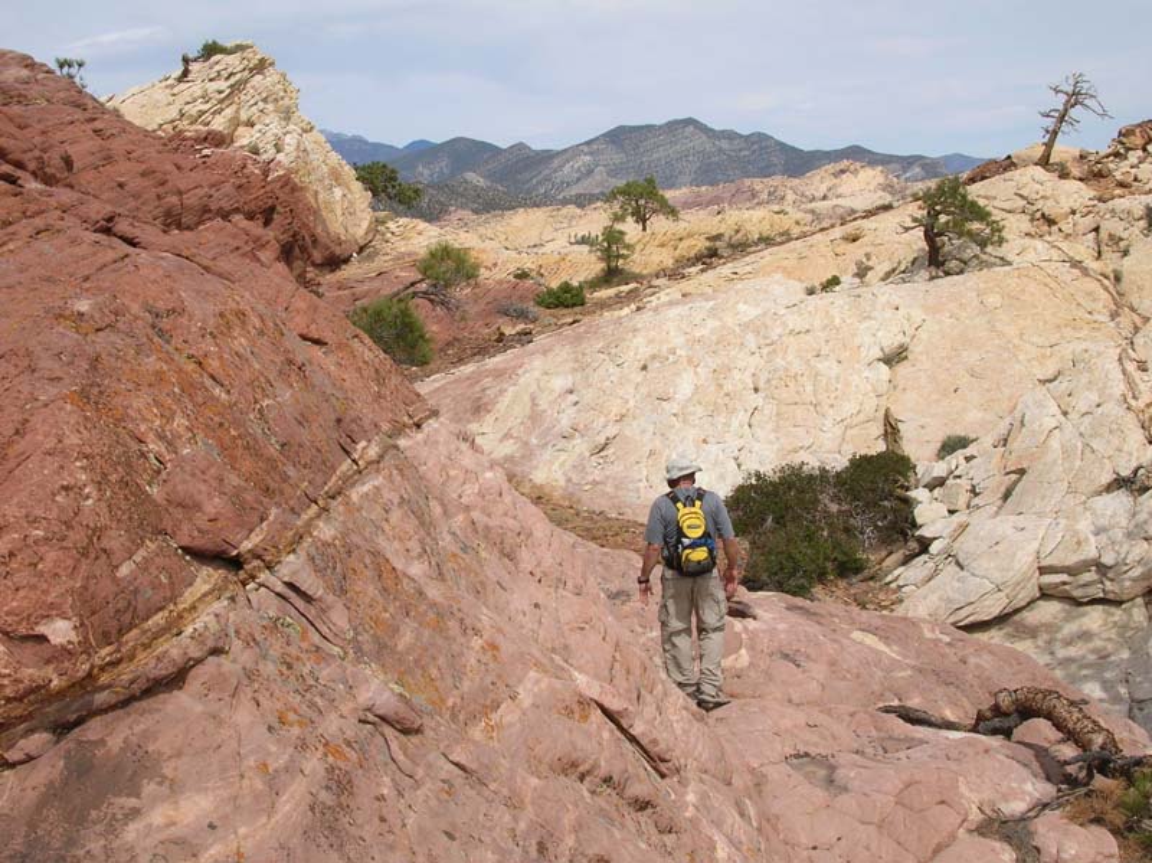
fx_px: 1596
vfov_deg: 30.2
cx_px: 576
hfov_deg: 39.7
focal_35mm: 48
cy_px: 432
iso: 50
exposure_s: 1/349
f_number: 6.4
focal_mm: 8
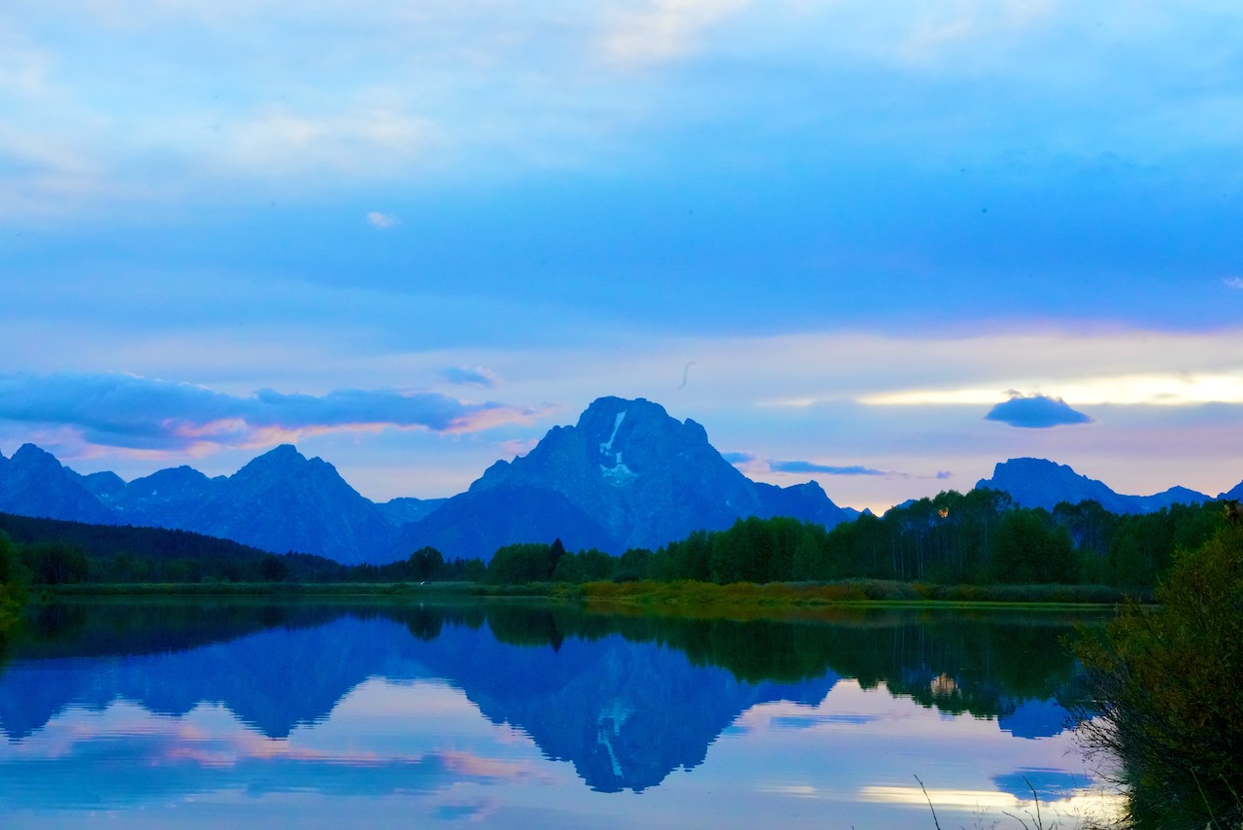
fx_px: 2072
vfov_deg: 22.6
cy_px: 415
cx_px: 622
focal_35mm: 60
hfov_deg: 33.4
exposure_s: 1/100
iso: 5000
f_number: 22
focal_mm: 60
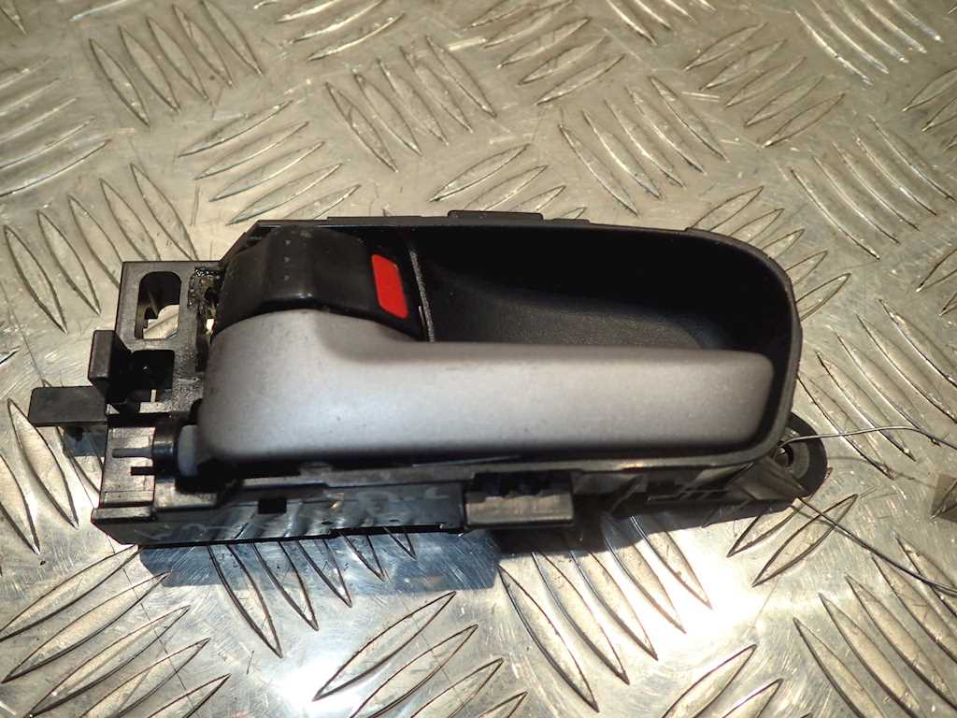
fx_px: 829
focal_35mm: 30
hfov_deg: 60.0
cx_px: 478
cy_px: 359
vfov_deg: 46.8
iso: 125
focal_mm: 5.5
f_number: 6.3
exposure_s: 1/30
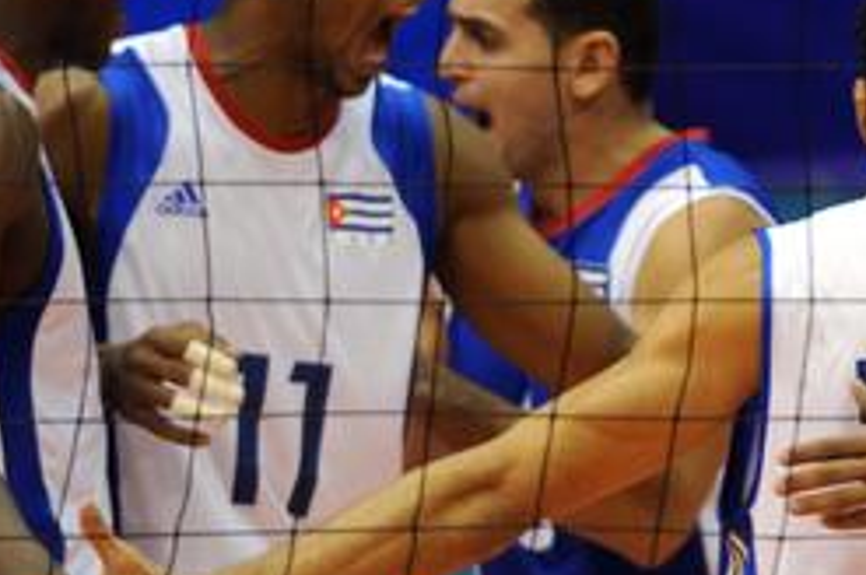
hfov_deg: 1.9
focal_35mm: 1092
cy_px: 254
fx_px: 26234
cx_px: 589
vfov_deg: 1.3
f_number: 2.8
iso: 400
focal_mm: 300
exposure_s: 1/320
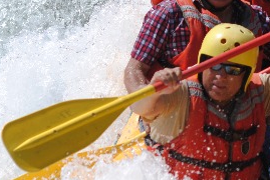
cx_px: 312
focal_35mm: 392
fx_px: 2943
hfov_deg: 5.2
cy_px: -39
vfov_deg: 3.5
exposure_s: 1/640
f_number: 6.3
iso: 100
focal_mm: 100
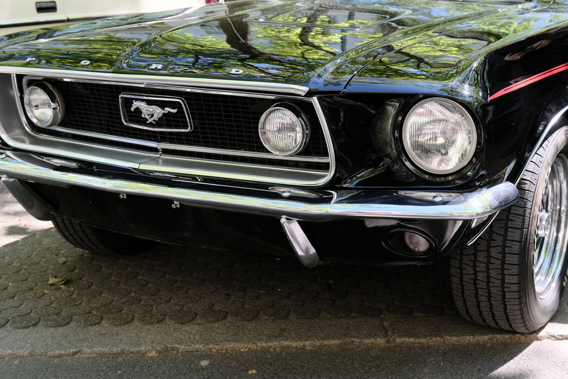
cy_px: 190
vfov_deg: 25.5
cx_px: 284
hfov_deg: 37.5
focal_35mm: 53
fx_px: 836
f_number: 5.6
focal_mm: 35
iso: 640
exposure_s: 1/160
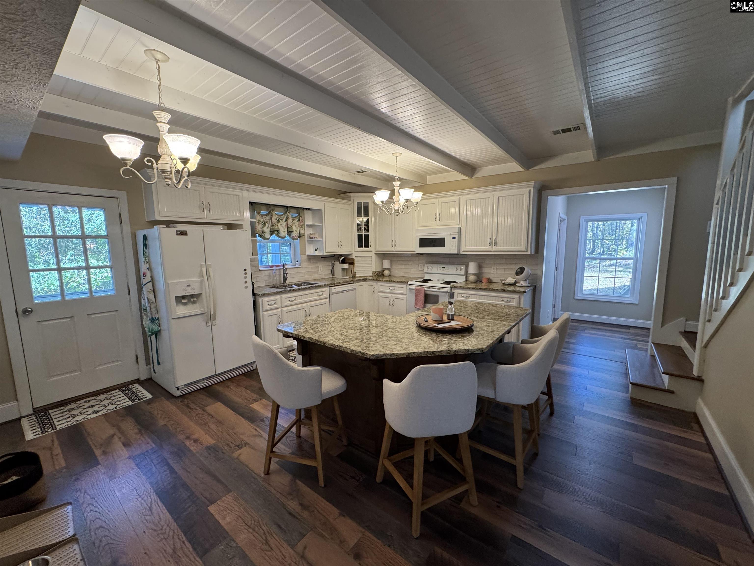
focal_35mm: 14
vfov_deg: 85.7
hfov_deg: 102.1
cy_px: 283
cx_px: 377
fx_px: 305
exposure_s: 1/120
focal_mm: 2.22
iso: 320
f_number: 2.2
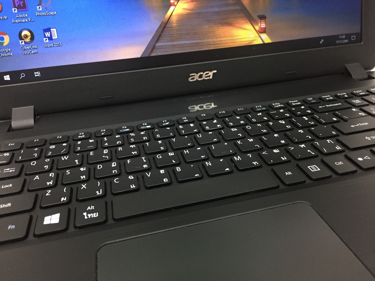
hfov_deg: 61.7
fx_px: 314
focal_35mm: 29
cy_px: 140
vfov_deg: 48.2
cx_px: 188
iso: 250
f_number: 2.2
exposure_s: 1/20
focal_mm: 4.15
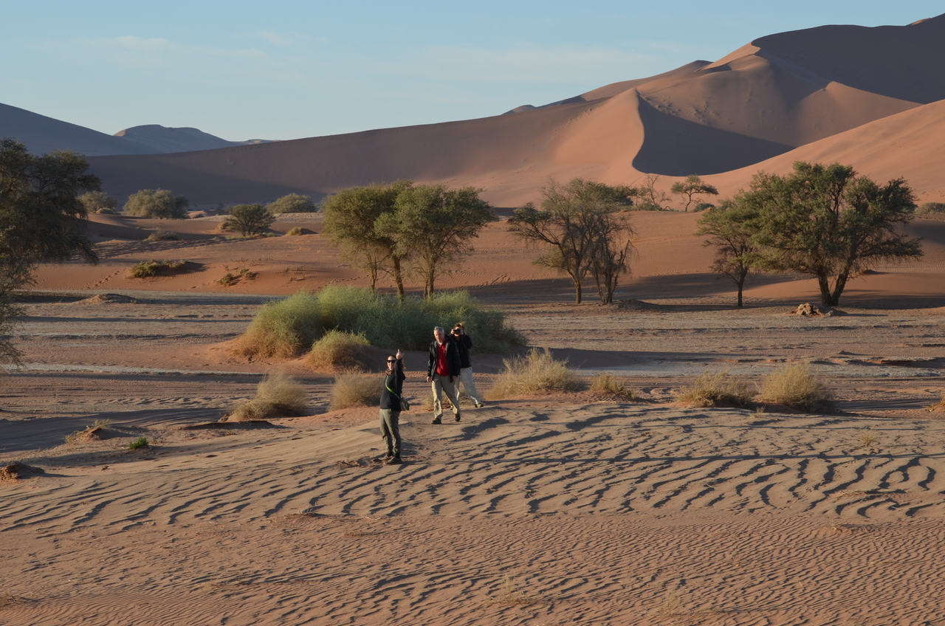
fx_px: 3065
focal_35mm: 117
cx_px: 472
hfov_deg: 17.5
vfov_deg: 11.7
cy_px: 313
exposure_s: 1/250
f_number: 8
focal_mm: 78
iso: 180
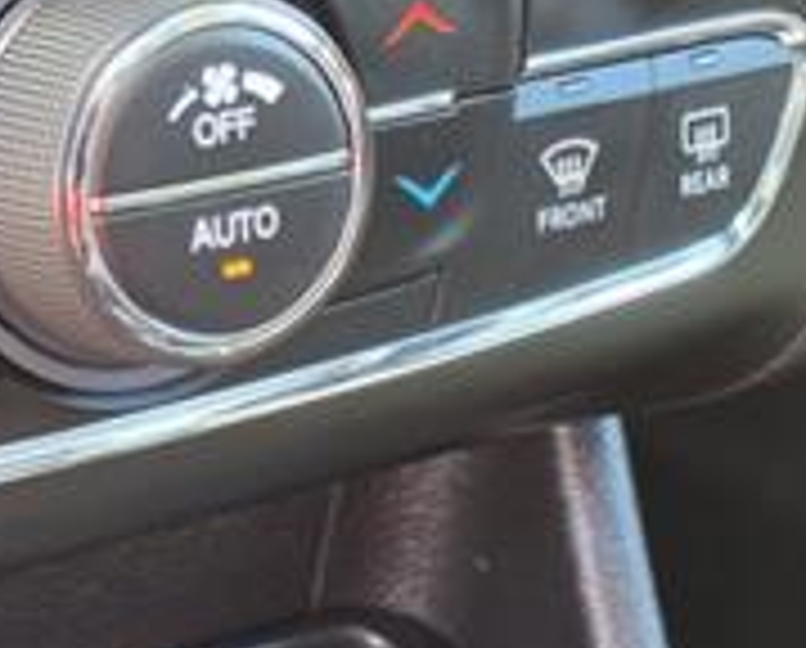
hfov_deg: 19.6
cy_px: 32
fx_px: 2247
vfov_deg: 16.2
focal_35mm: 94
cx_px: -32
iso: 80
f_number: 1.9
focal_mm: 3.58
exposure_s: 1/40
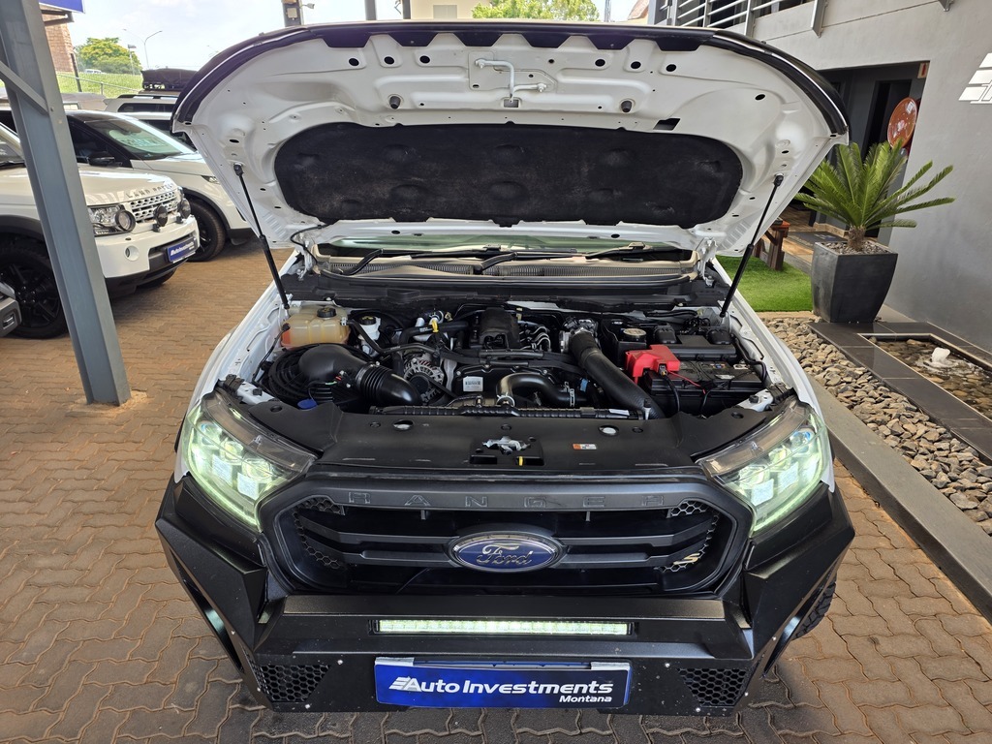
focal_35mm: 23
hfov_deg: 73.9
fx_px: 659
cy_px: 372
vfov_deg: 58.9
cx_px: 496
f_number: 1.7
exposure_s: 1/64.9
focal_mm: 6.25
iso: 12
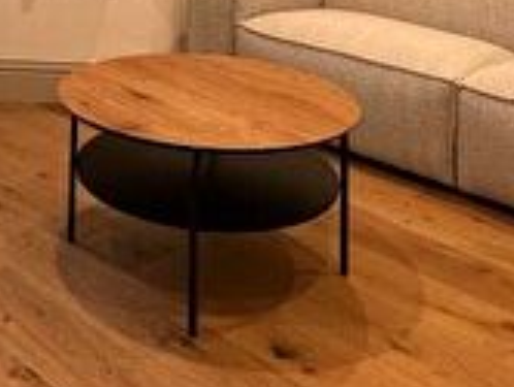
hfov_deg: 31.3
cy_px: -200
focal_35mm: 59
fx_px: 877
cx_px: 65
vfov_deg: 21.0
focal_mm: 2.22
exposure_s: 1/100
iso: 125
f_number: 2.2
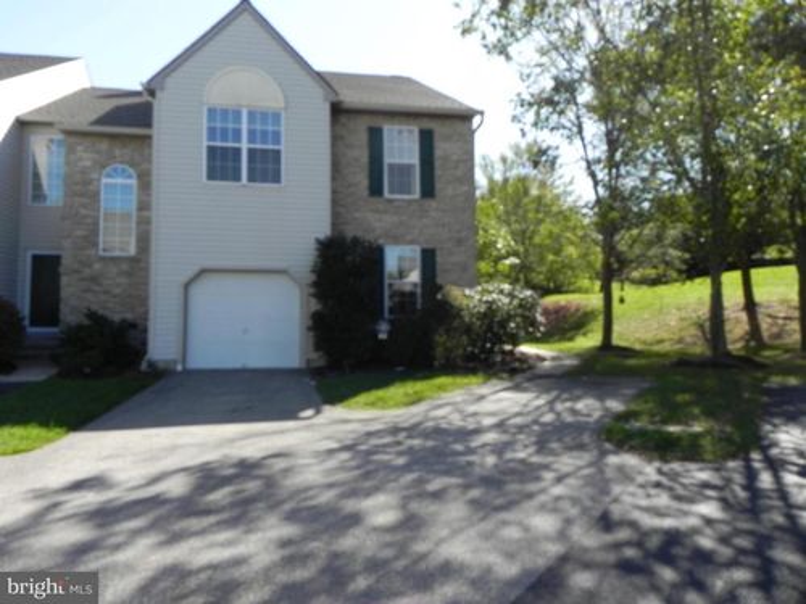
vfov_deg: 53.1
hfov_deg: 67.3
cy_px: 302
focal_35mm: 26
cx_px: 403
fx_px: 605
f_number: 4.5
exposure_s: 1/412
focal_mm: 4.6
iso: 160
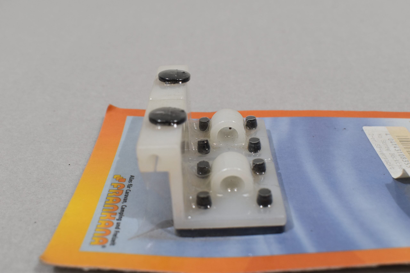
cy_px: 136
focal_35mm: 44
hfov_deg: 45.0
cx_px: 205
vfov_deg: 30.9
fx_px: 495
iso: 400
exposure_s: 1/60
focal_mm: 29
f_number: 8
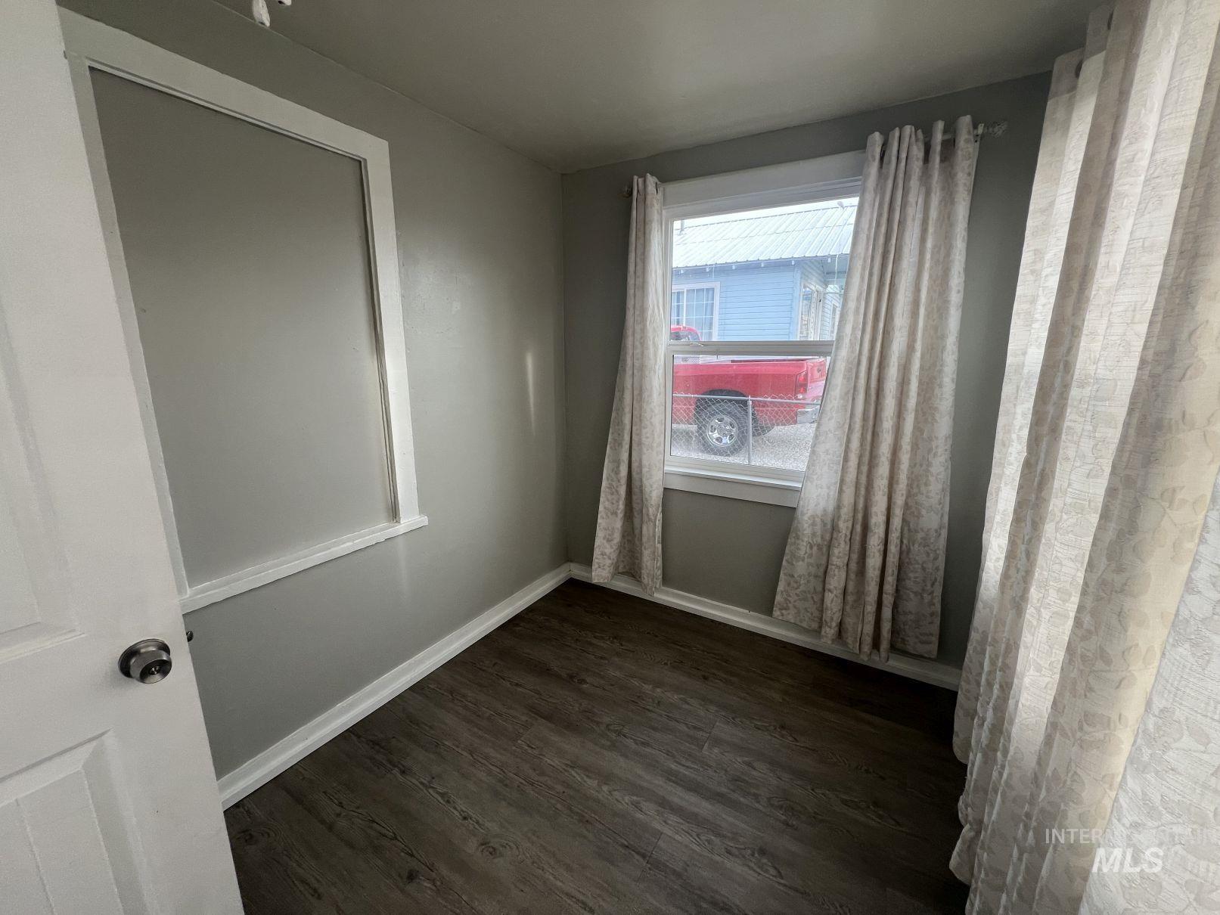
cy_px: 458
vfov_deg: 89.9
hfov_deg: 106.2
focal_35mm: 13
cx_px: 610
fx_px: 458
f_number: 1.8
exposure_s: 1/99
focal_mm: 1.57
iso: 40
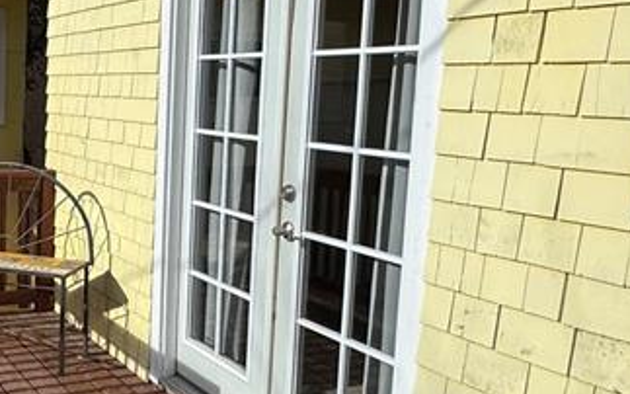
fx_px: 807
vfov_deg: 27.4
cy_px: 194
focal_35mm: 47
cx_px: 60
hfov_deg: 39.5
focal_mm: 2.22
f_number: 2.2
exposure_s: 1/3390
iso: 50
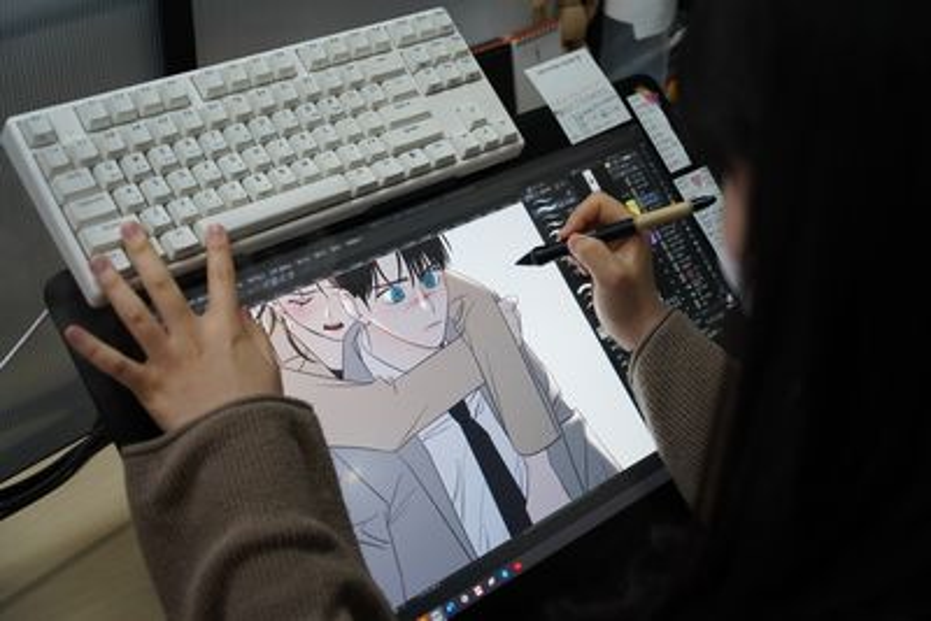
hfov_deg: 42.7
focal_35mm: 46
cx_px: 466
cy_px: 310
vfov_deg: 29.3
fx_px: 1190
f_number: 4
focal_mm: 46
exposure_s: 1/160
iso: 1250
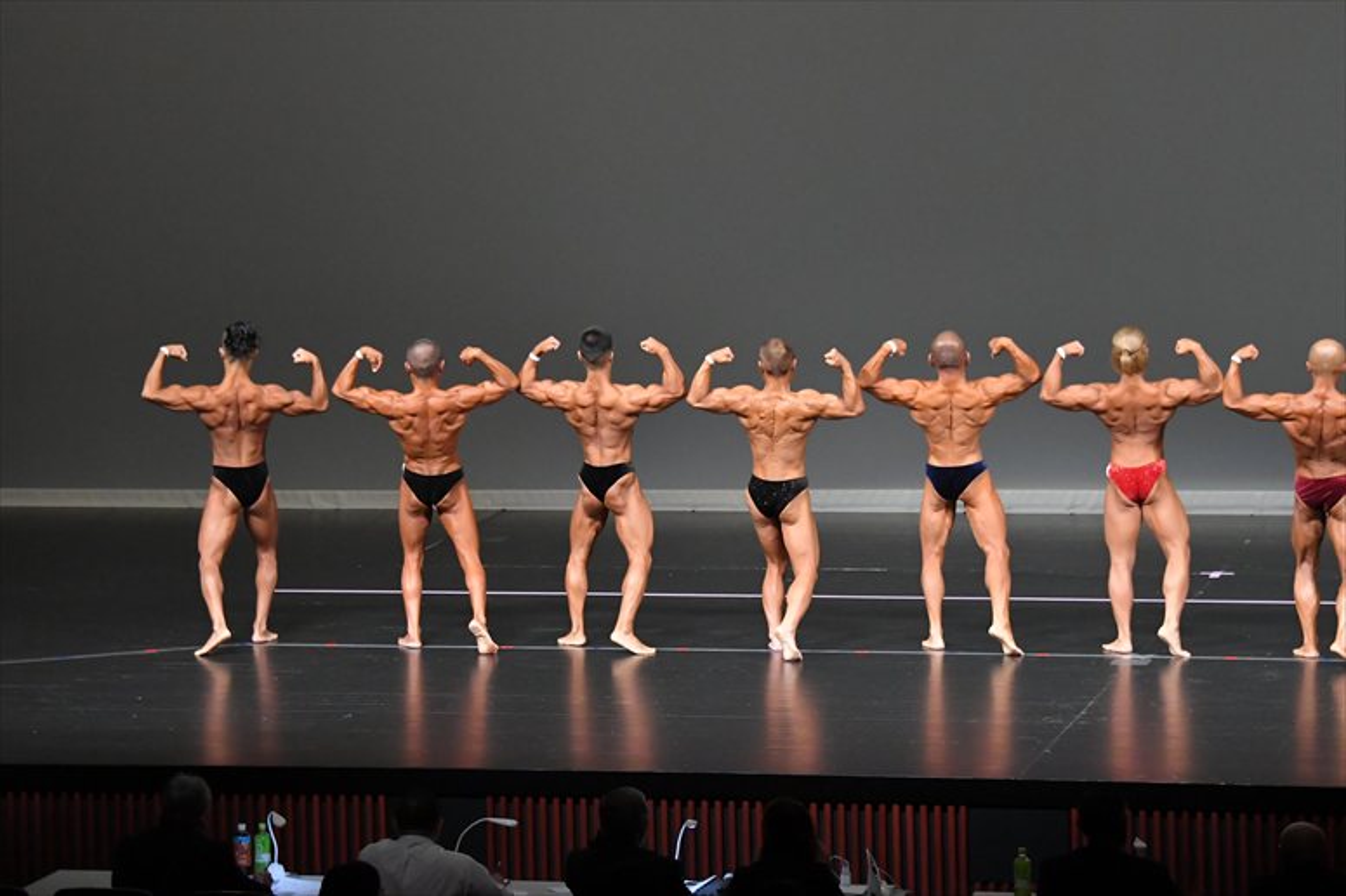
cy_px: 448
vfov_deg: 8.7
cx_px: 673
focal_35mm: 157
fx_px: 5867
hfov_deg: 13.1
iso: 5000
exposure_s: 1/400
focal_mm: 105
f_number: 5.6
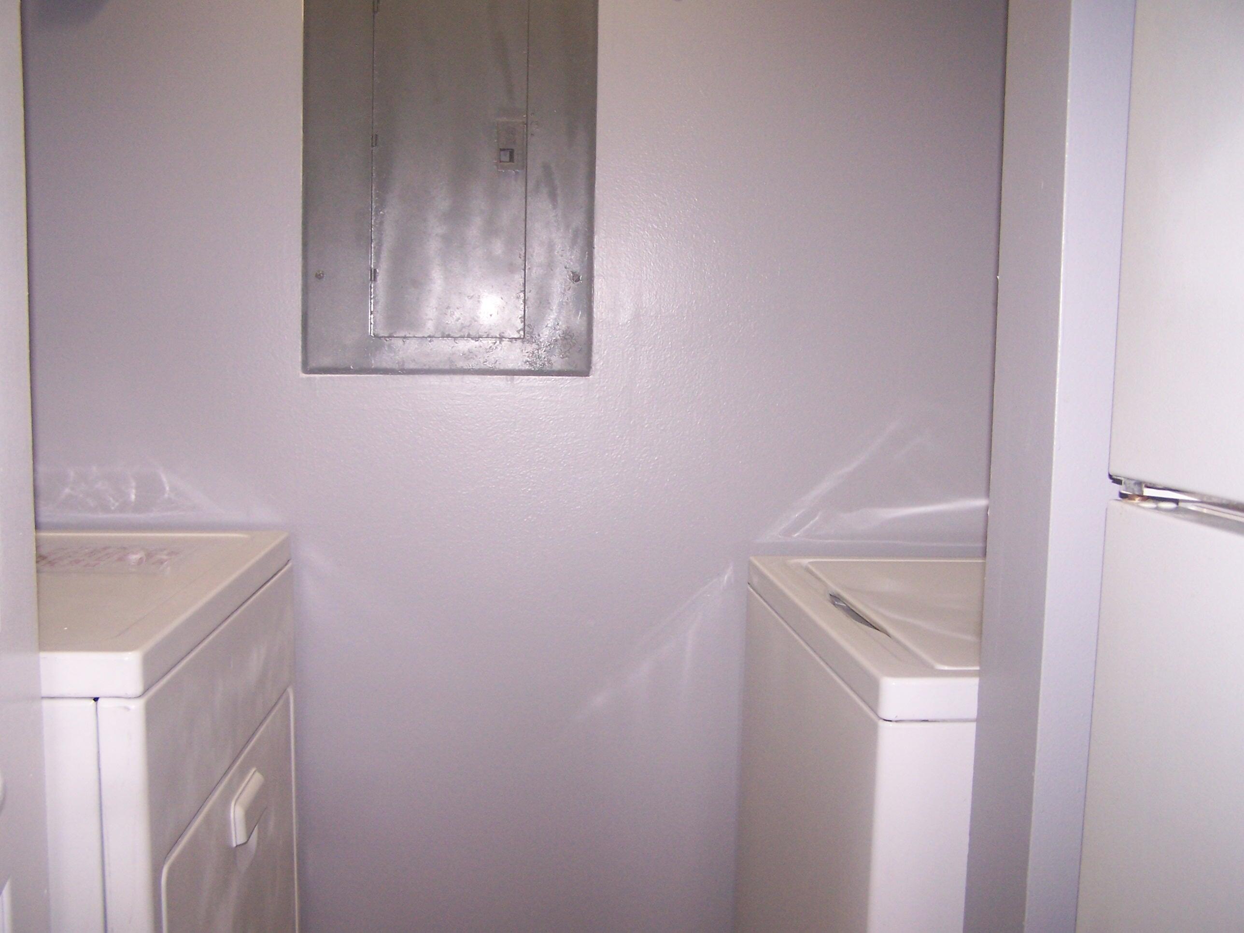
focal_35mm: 38
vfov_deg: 37.7
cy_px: 466
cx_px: 622
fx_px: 1366
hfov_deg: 49.0
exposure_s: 1/60
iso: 140
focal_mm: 6.3
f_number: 2.8
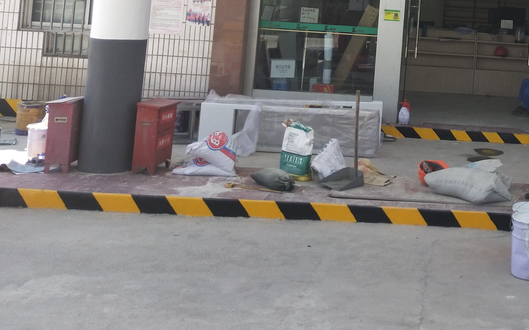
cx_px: 514
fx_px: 764
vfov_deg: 22.9
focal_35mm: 53
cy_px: -41
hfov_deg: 35.1
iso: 44
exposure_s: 1/661
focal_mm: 4.28
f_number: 1.7
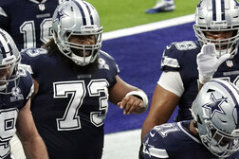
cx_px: 192
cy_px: 130
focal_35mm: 407
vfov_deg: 3.4
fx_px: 2702
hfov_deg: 5.1
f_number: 6.3
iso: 6400
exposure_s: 1/2000
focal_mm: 200
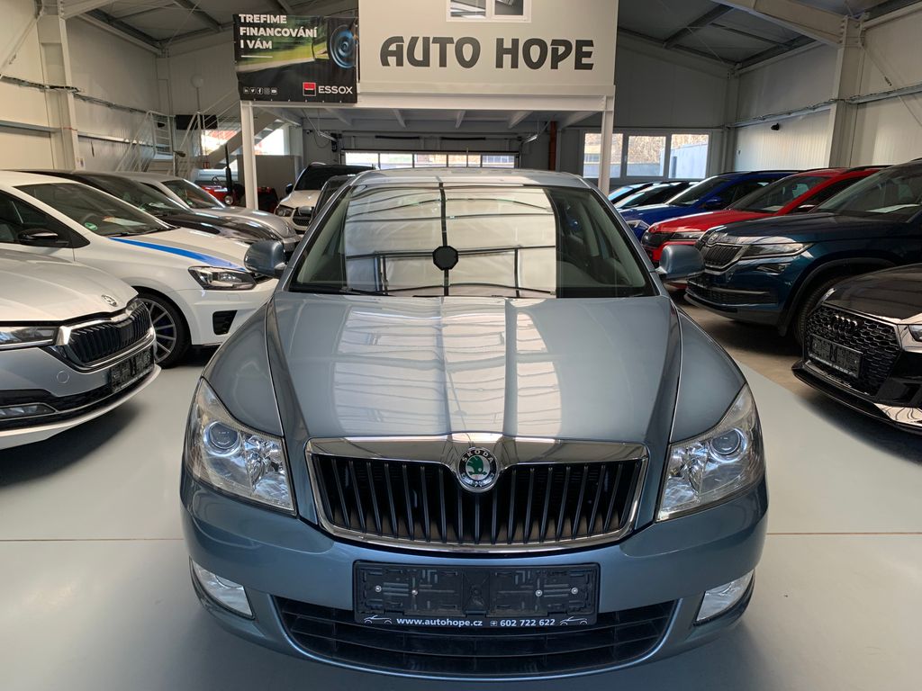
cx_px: 461
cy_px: 346
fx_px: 693
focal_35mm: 26
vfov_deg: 53.1
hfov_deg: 67.3
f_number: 1.8
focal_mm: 4.25
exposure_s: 1/114
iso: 100
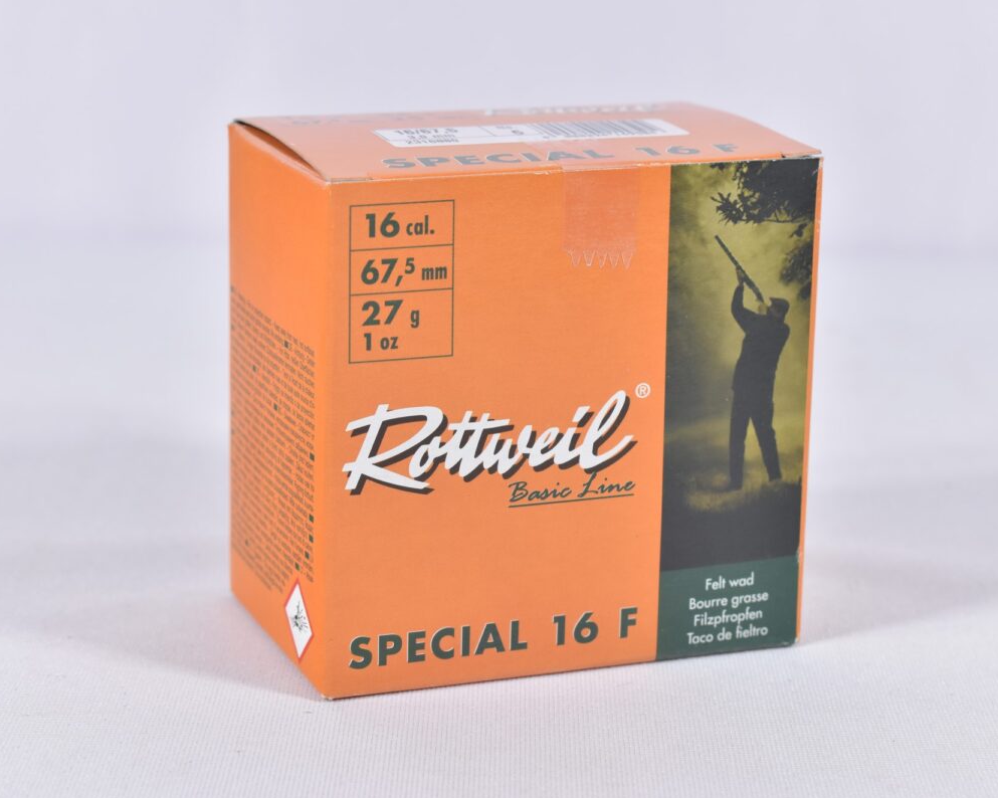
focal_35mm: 94
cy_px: 401
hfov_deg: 20.5
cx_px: 543
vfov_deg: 16.4
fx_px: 2763
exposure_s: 1/40
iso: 640
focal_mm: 55
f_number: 5.6
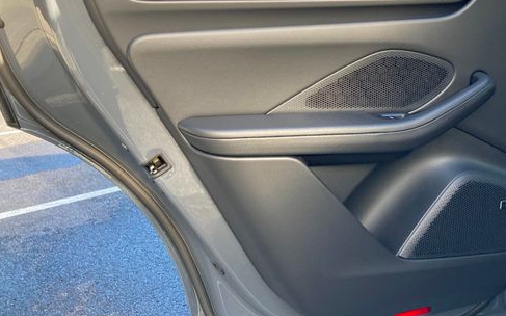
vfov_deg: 32.5
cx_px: 312
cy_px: 111
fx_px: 538
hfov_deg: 50.0
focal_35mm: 39
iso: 40
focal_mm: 3.99
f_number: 1.8
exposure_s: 1/121
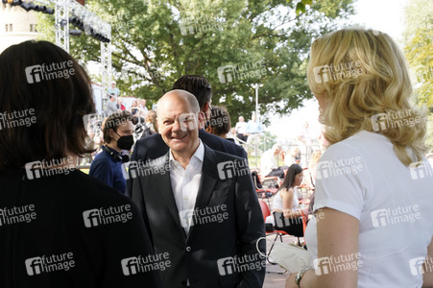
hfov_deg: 38.2
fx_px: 625
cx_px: 216
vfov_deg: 26.0
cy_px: 144
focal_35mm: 52
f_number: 9
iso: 640
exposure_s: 1/160
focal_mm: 52
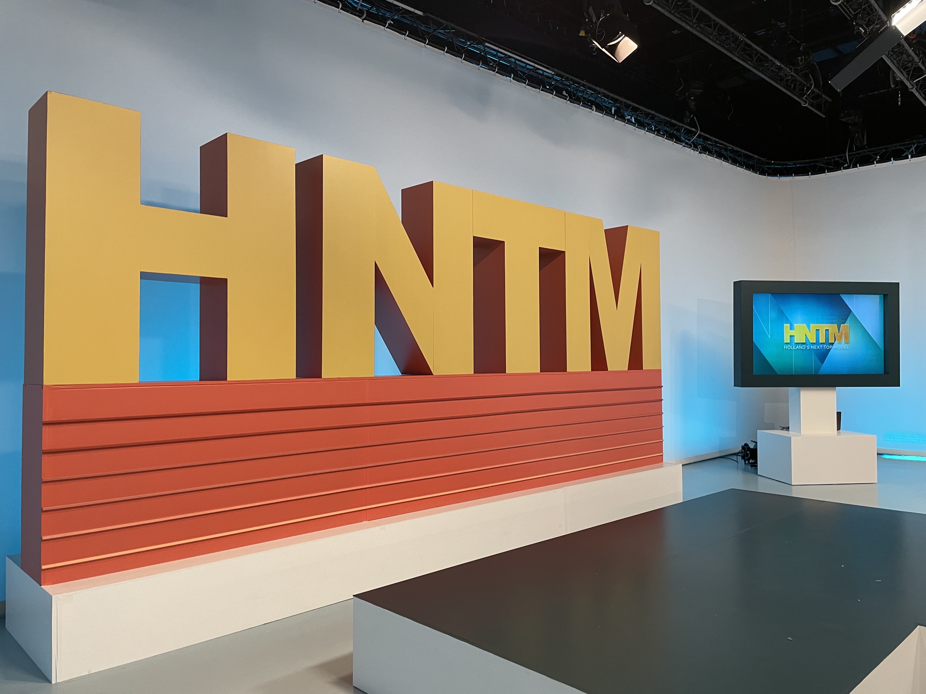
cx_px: 463
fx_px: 696
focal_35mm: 26
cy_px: 347
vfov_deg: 53.1
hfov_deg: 67.3
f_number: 1.6
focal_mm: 4.2
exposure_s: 1/61
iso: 125
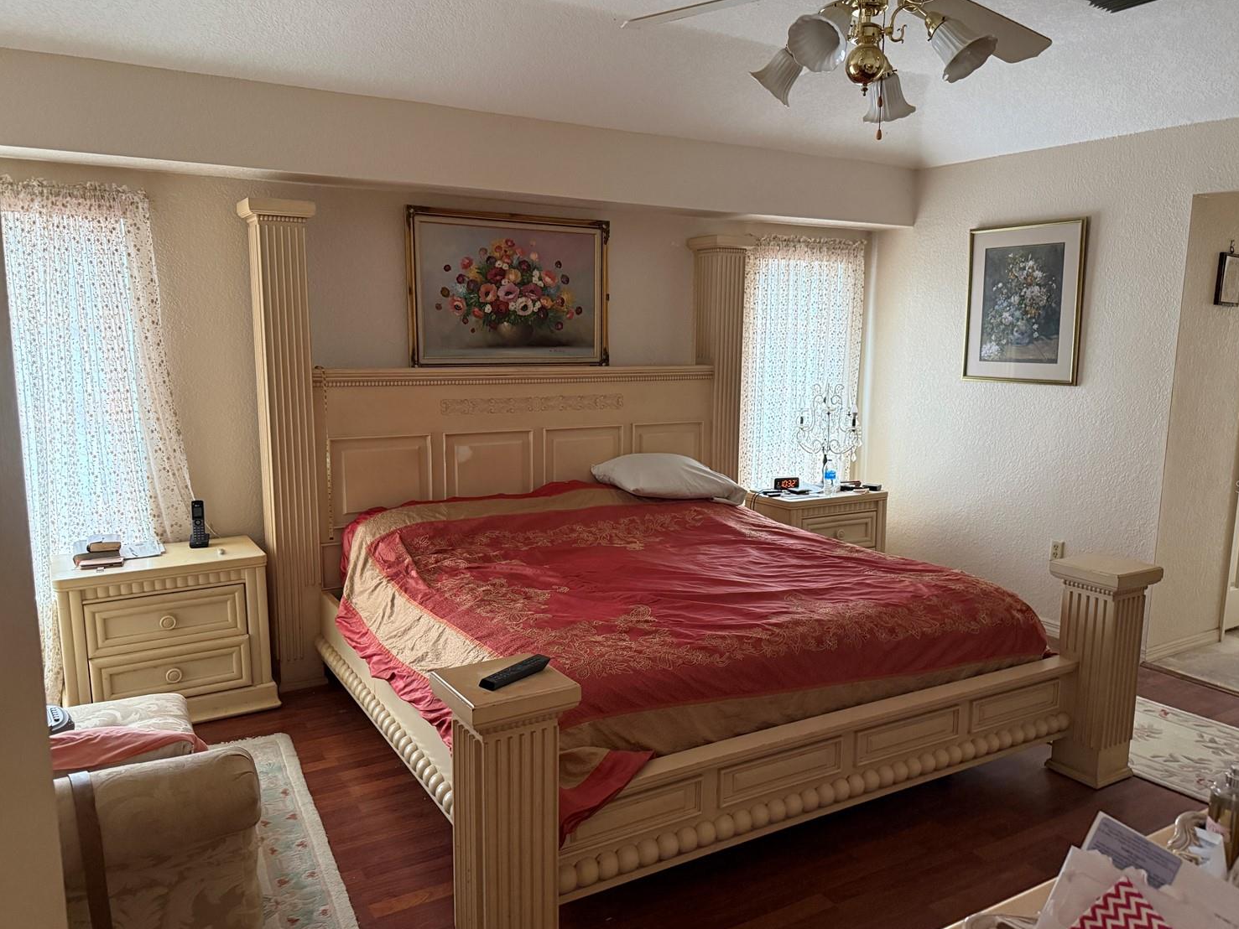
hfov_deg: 67.3
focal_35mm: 26
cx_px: 643
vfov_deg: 53.0
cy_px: 486
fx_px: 931
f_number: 1.78
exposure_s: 1/60
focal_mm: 6.76
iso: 500
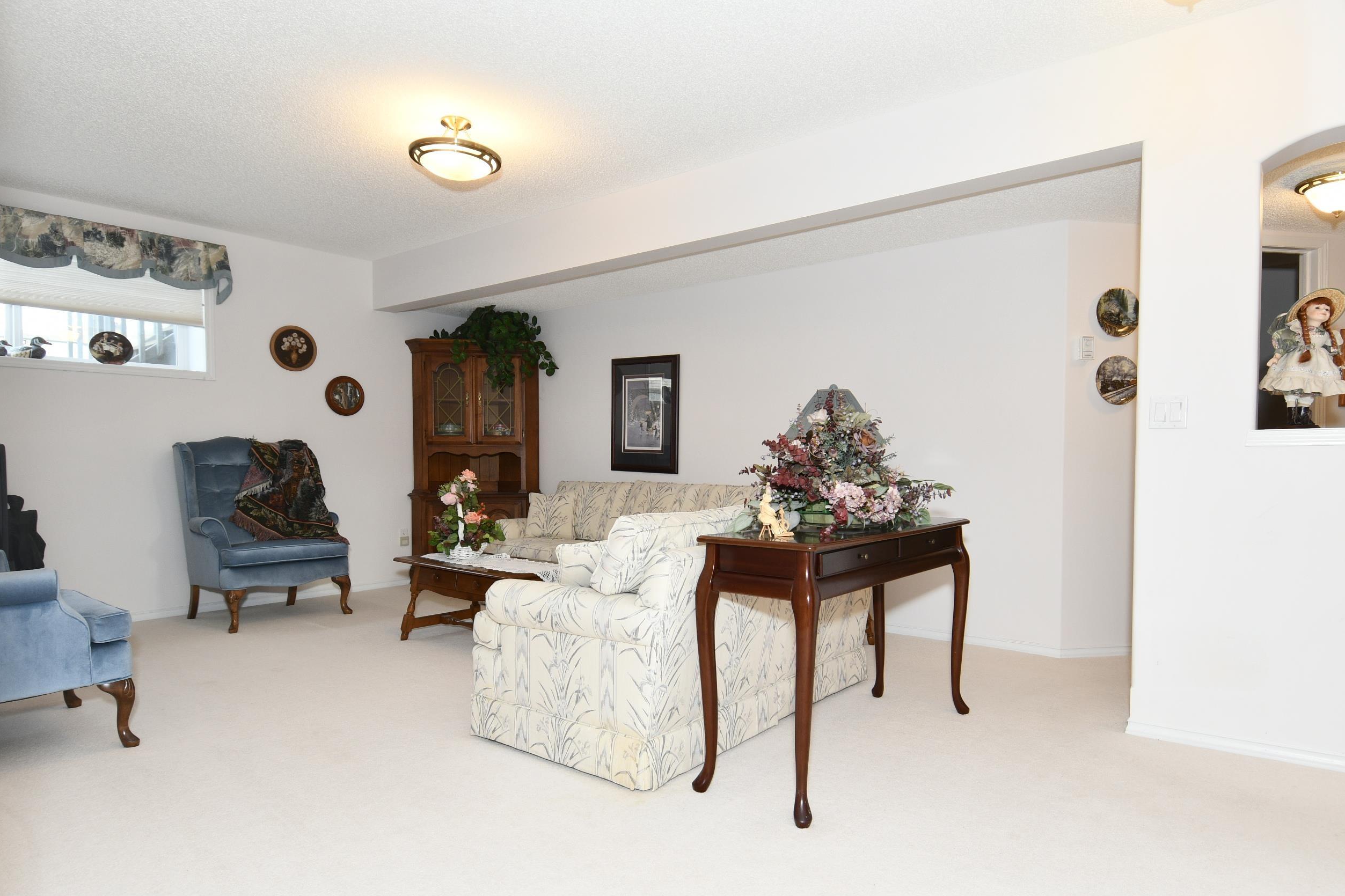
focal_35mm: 20
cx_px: 720
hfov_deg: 83.9
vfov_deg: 61.8
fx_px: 747
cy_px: 481
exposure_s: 1/60
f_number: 5.6
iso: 400
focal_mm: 12
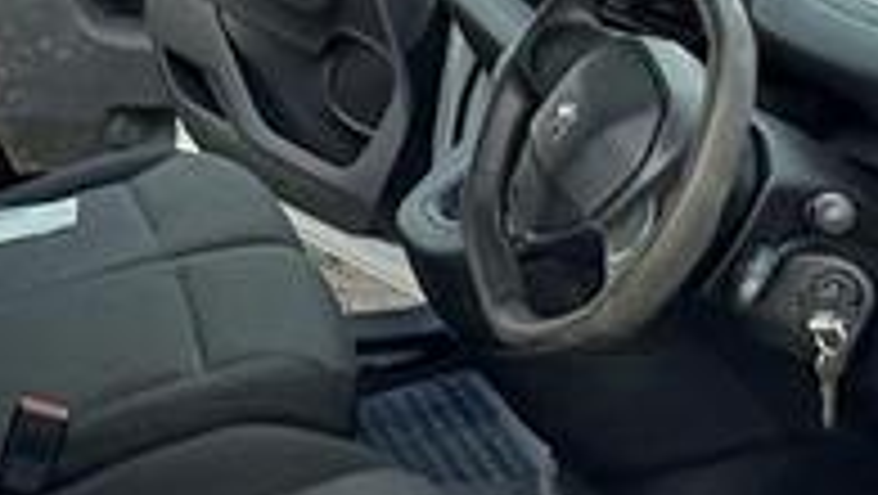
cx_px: 392
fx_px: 1631
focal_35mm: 70
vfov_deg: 17.1
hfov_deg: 30.1
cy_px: 104
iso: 250
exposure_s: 1/93
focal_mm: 2.22
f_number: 2.2
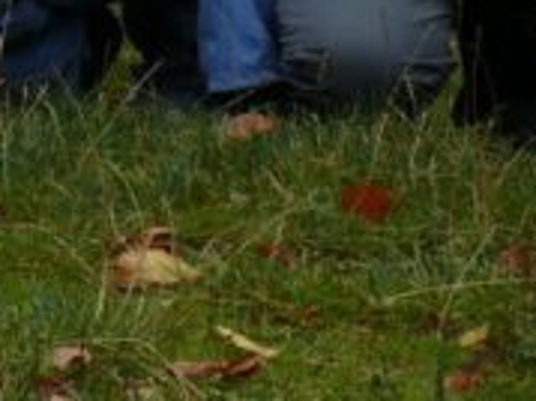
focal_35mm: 217
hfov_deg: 8.6
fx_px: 3358
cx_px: -569
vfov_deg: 6.6
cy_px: -485
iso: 100
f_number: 4.5
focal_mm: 8
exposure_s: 1/200
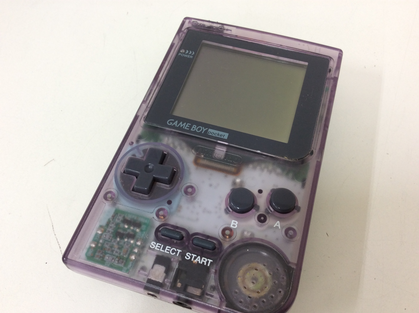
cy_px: 156
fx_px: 387
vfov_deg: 44.1
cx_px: 210
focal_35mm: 32
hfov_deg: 56.9
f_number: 2.4
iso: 40
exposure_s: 1/24
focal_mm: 3.3
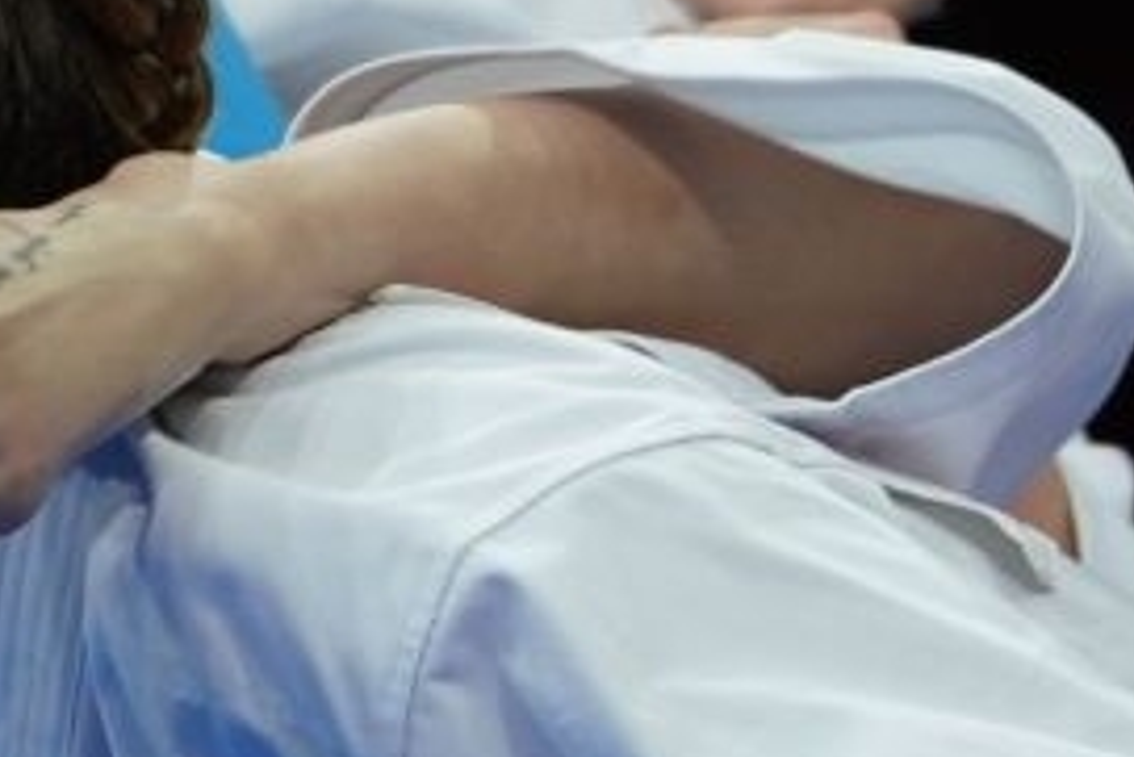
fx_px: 41789
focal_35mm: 1326
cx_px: 414
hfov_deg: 1.6
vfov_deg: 1.0
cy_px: 485
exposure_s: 1/500
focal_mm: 200
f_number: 2.8
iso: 400
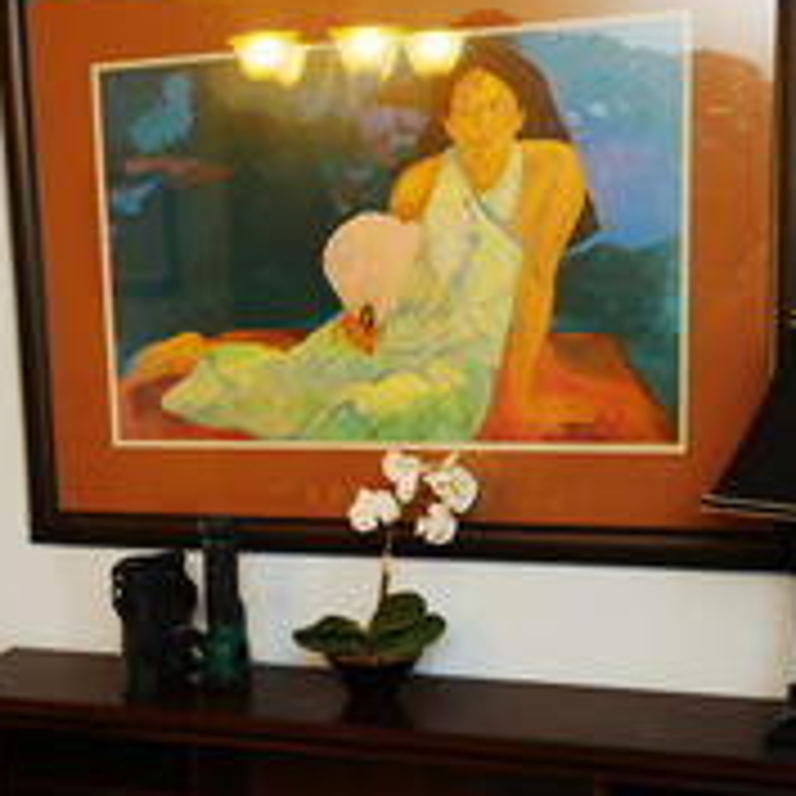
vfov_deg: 31.4
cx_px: 238
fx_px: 1405
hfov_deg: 31.3
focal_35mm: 54
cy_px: 517
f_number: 2.8
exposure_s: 1/30
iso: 200
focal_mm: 12
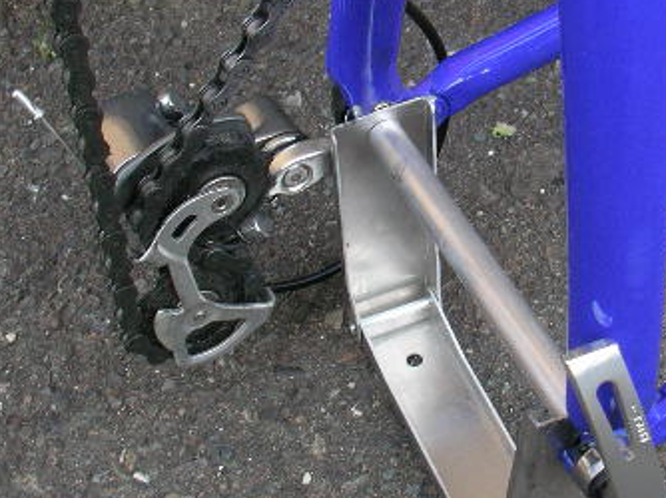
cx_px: 373
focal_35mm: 71
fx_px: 1365
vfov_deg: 20.7
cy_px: 307
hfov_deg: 27.4
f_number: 2.8
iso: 100
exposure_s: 1/60
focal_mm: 5.7
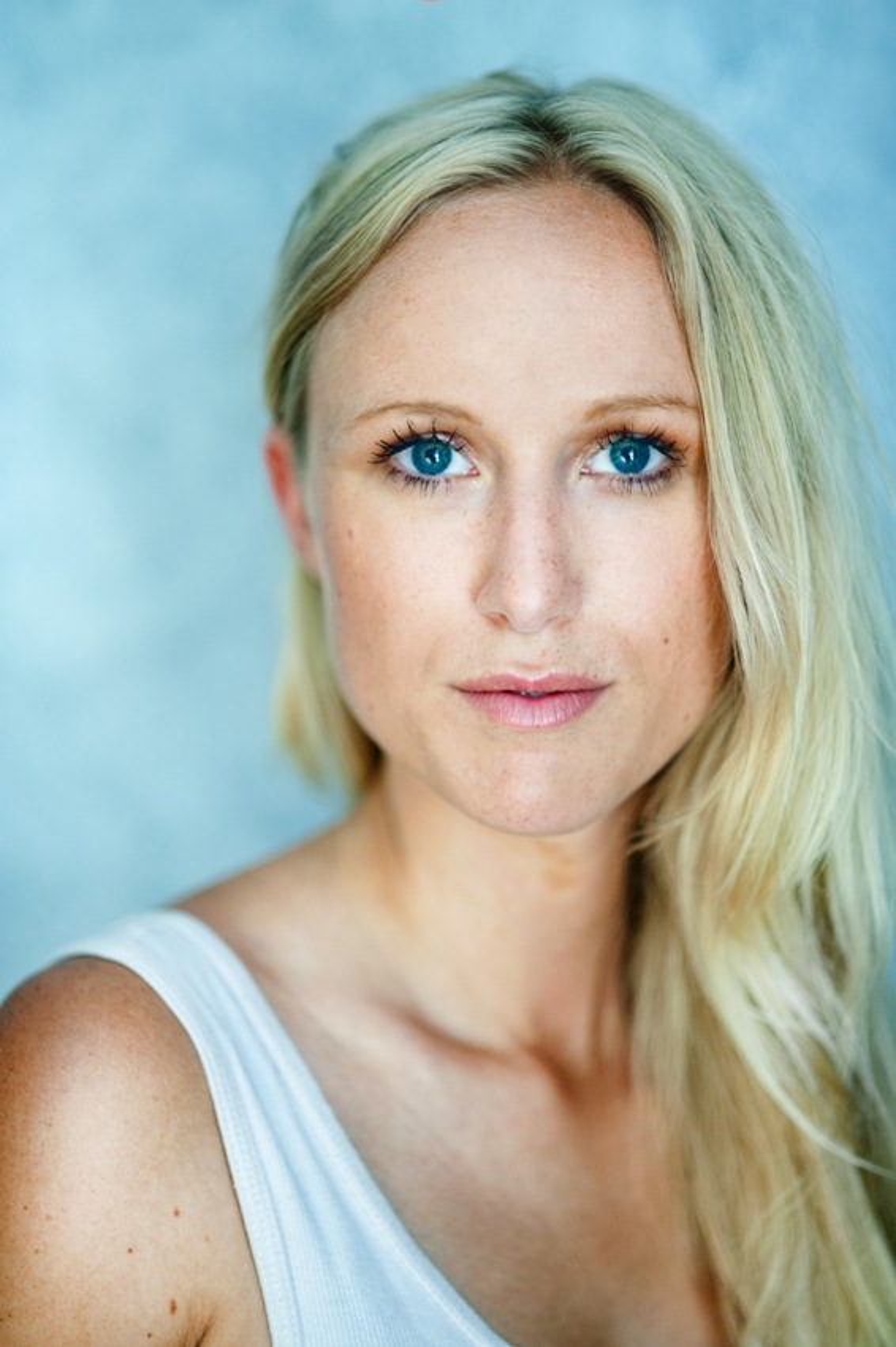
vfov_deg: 23.9
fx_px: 3178
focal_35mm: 85
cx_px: 448
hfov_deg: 16.0
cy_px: 674
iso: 640
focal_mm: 85
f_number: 1.8
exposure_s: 1/200
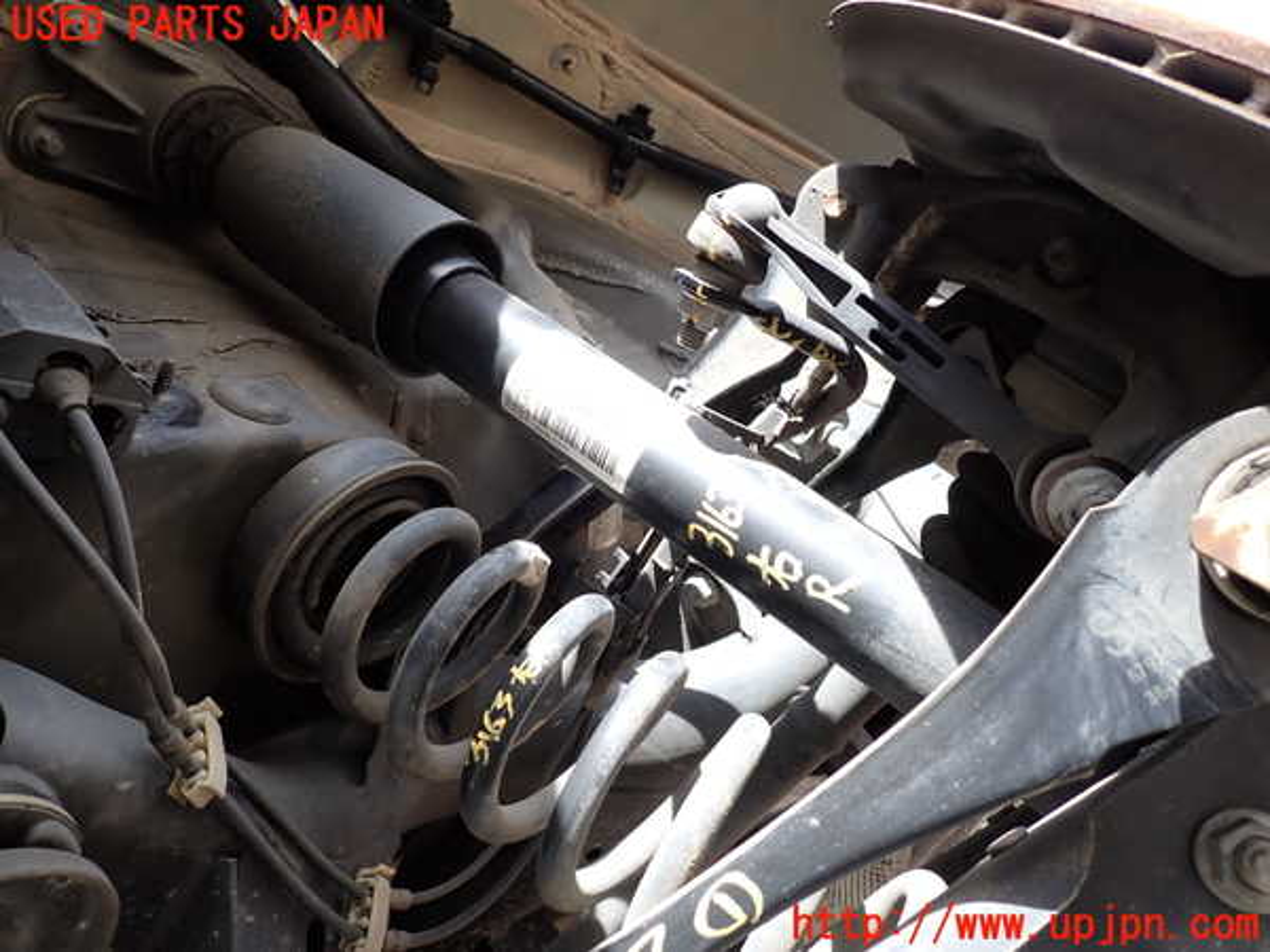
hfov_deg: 69.4
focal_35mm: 25
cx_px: 635
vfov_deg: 54.9
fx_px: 917
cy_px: 476
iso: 100
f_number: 2.8
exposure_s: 1/160
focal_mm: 4.5
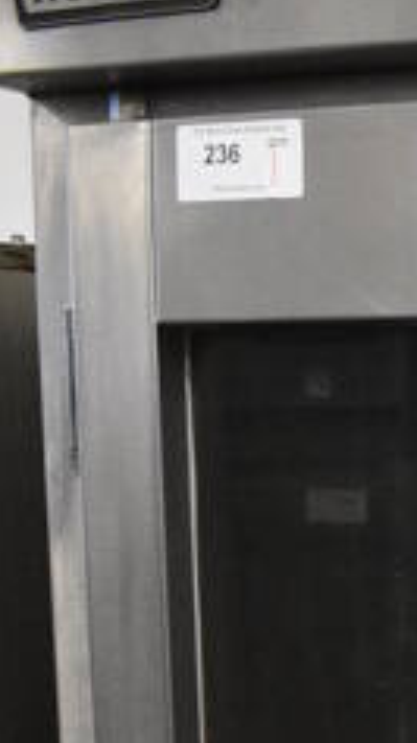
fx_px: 2146
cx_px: 825
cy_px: 1155
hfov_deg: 10.3
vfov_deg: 17.4
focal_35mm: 109
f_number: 3.5
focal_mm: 18
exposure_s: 1/125
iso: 2200
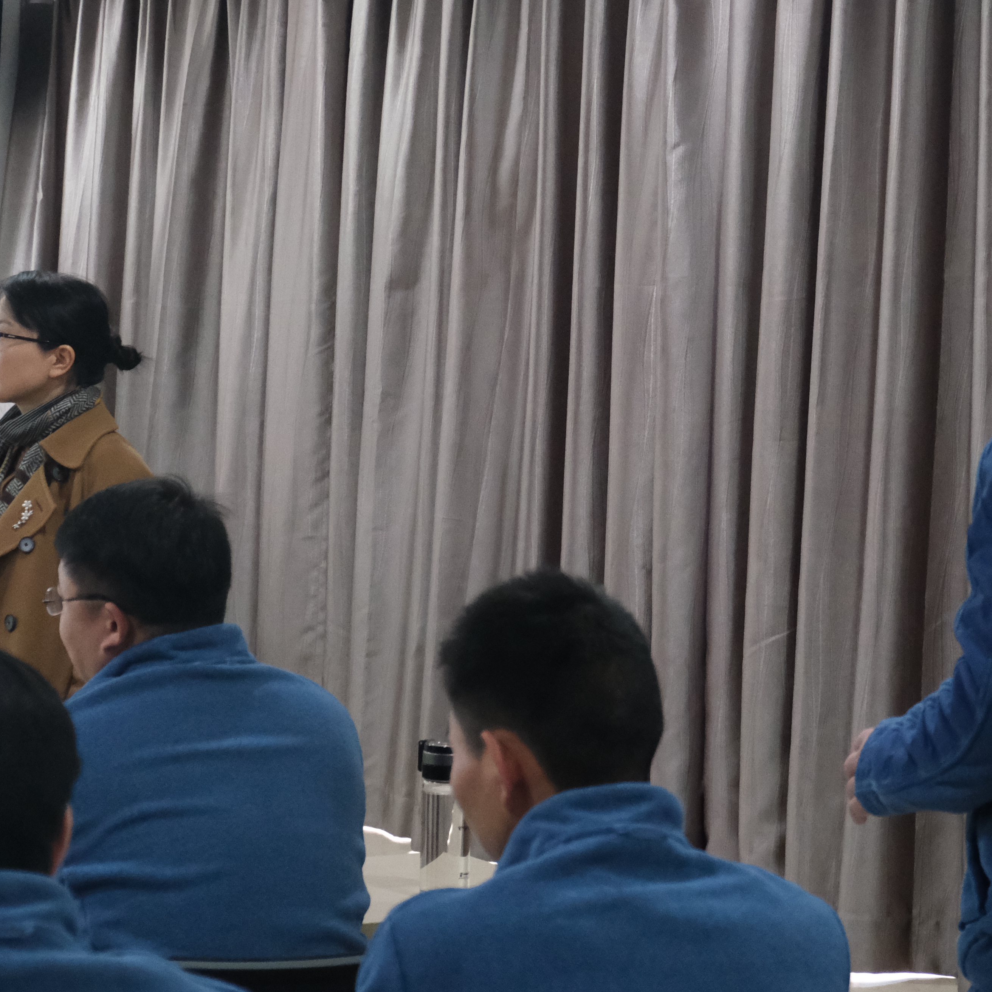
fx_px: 3080
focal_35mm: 95
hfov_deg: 18.3
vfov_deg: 18.2
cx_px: 599
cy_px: 337
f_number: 3.6
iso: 4000
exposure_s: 1/200
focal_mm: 31.5
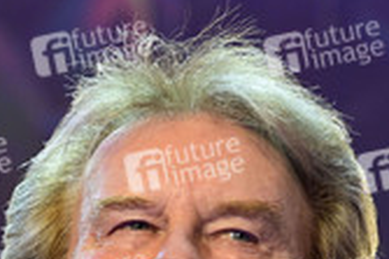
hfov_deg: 4.0
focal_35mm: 513
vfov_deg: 2.7
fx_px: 5538
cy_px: 341
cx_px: 122
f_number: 5.6
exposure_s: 1/640
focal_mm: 190
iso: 6400
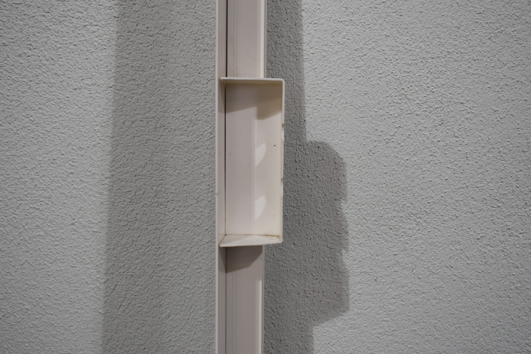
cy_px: 177
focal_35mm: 46
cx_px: 266
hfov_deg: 42.3
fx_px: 686
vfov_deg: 28.9
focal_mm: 31
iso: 220
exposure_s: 1/125
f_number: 5.6
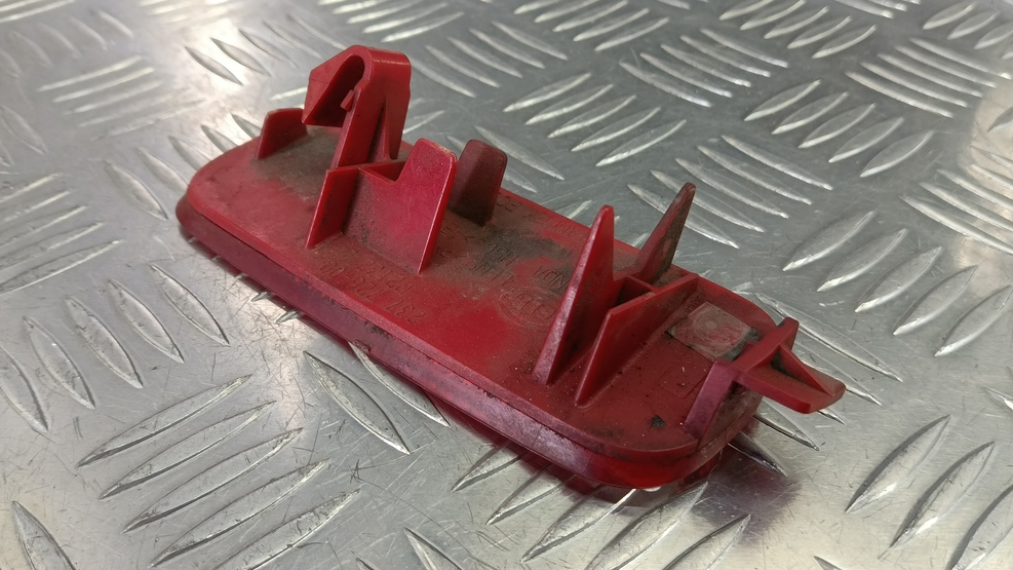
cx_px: 511
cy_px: 271
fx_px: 698
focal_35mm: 26
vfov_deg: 44.4
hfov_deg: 71.9
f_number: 1.6
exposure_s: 1/50
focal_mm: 4.11
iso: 133
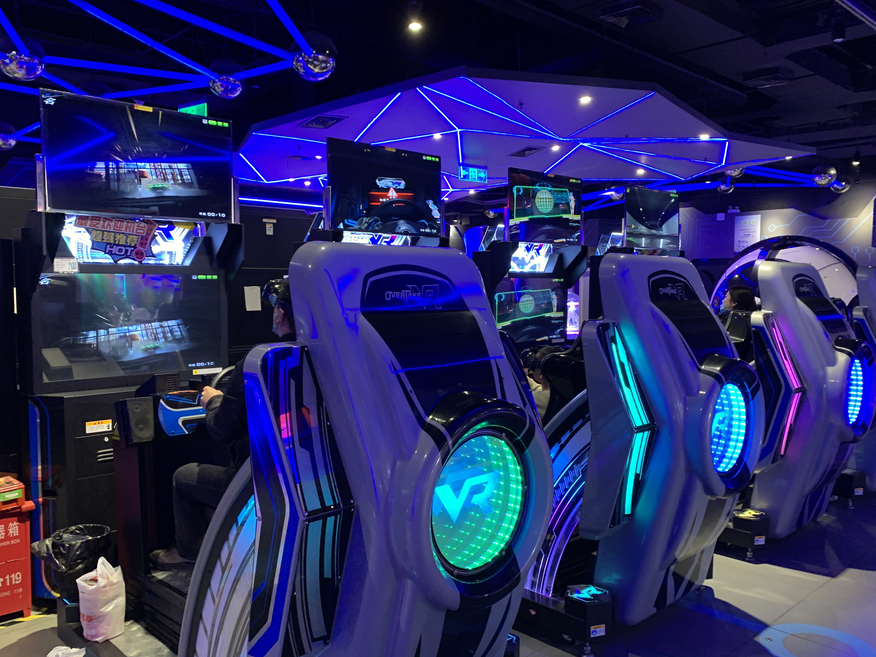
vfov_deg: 48.2
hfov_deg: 61.6
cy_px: 339
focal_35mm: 29
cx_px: 452
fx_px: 734
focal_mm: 4.25
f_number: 1.8
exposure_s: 1/33
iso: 250
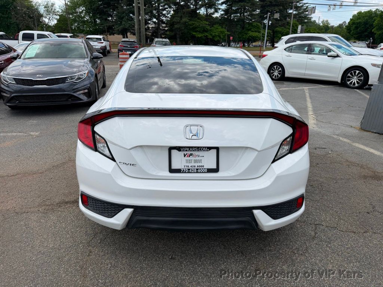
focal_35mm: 24
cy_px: 144
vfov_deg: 56.8
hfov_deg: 71.6
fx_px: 266
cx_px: 192
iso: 80
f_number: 1.78
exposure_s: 1/4167
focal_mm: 6.76
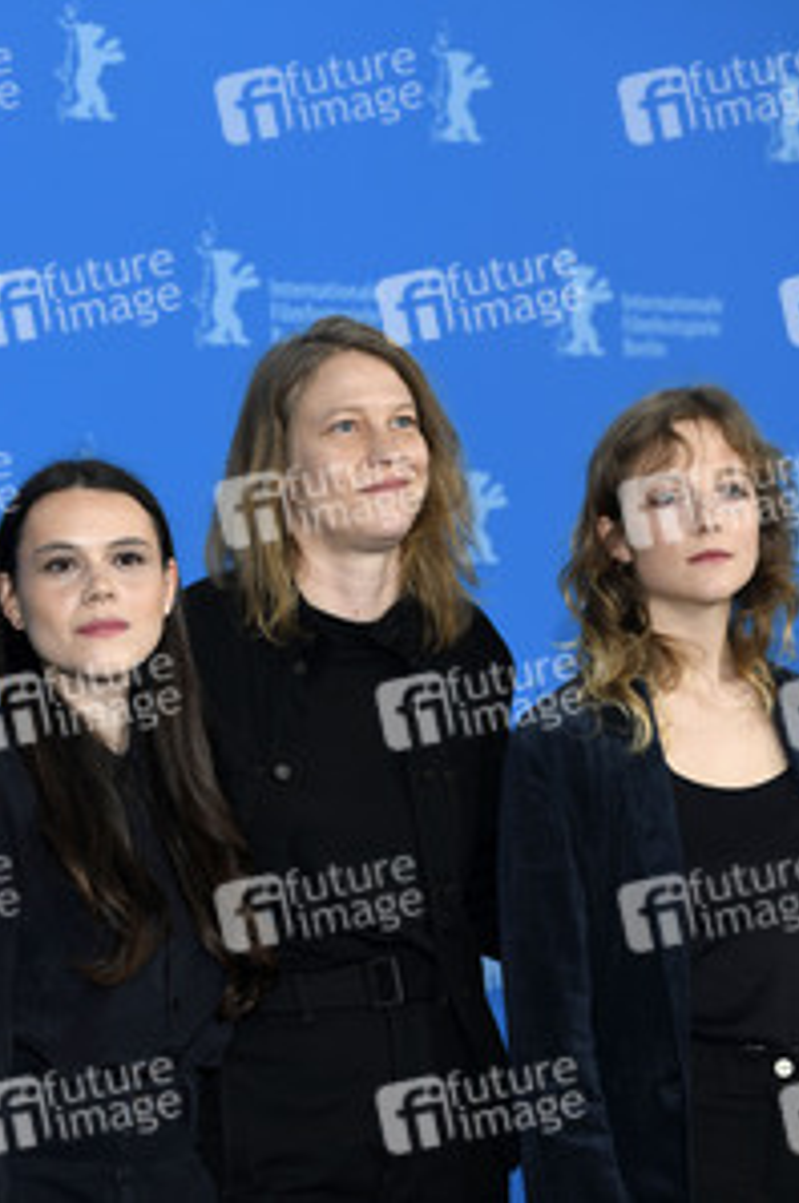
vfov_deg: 19.3
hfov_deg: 12.7
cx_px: -30
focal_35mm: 106
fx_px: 3537
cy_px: 602
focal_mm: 70
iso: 640
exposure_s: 1/400
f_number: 4
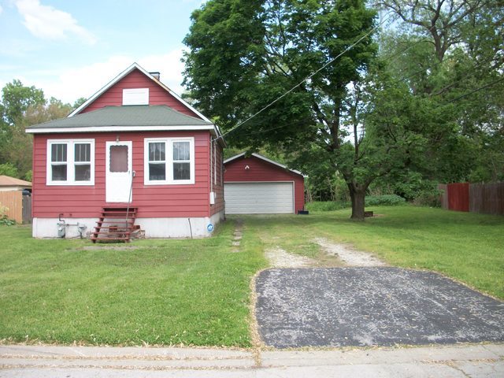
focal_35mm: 35
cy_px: 189
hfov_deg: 52.6
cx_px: 252
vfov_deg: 40.7
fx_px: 510
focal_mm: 6.3
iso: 80
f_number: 3.1
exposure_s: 1/500
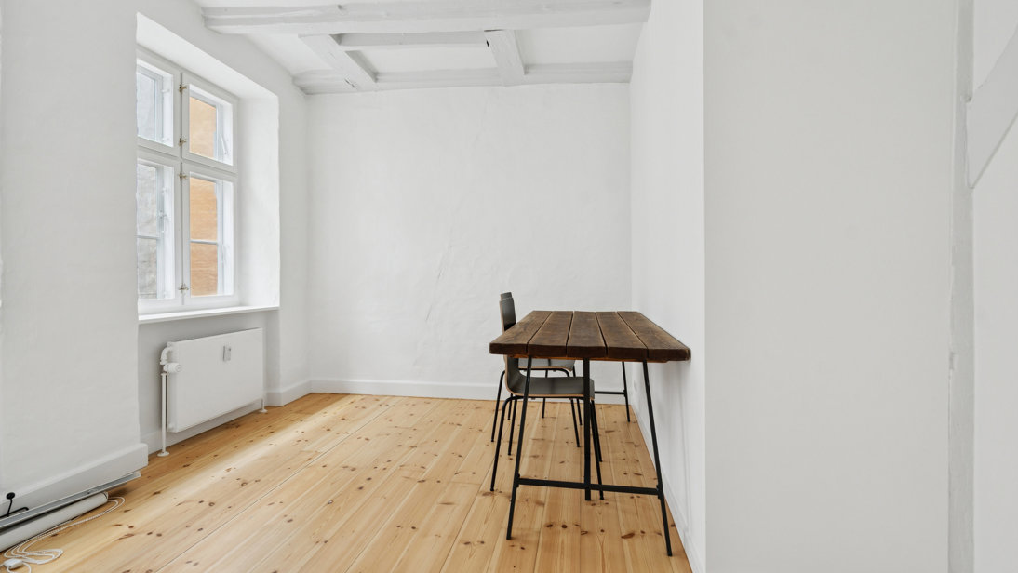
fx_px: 459
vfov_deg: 64.0
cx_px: 509
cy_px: 285
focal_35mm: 17
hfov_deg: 95.9
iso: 200
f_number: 5.6
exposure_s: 1/8
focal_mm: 16
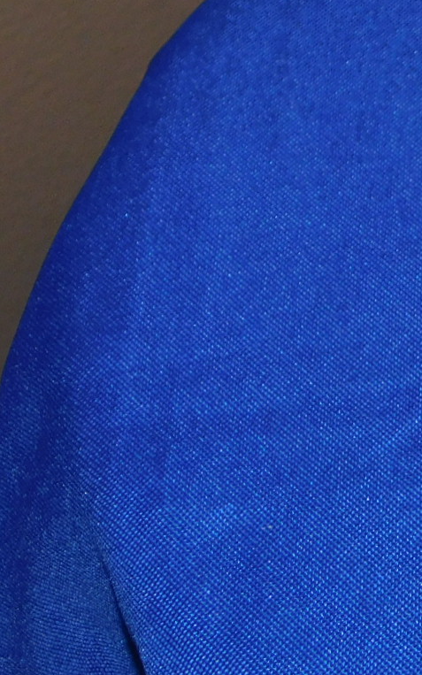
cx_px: 963
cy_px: -34
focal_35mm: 142
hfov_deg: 8.5
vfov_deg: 14.4
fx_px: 2613
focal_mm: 8
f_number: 3.7
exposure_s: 1/30
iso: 200
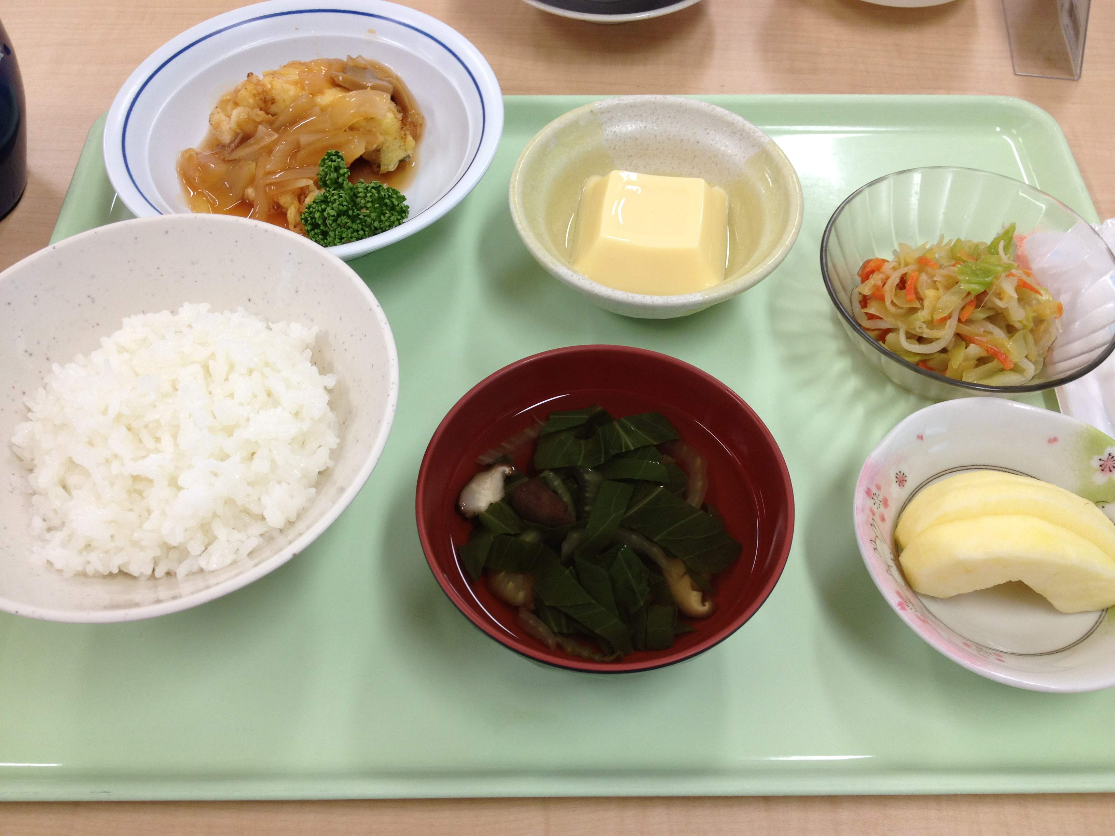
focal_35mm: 35
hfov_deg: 52.6
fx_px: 1127
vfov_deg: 40.7
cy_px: 418
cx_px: 558
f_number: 2.4
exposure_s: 1/40
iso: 64
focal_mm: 4.28
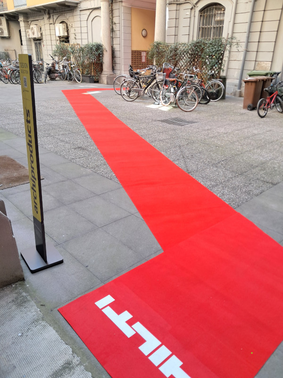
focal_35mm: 27
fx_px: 294
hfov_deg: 51.4
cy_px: 189
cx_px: 142
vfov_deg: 65.3
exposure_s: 1/50
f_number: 1.8
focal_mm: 4
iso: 64
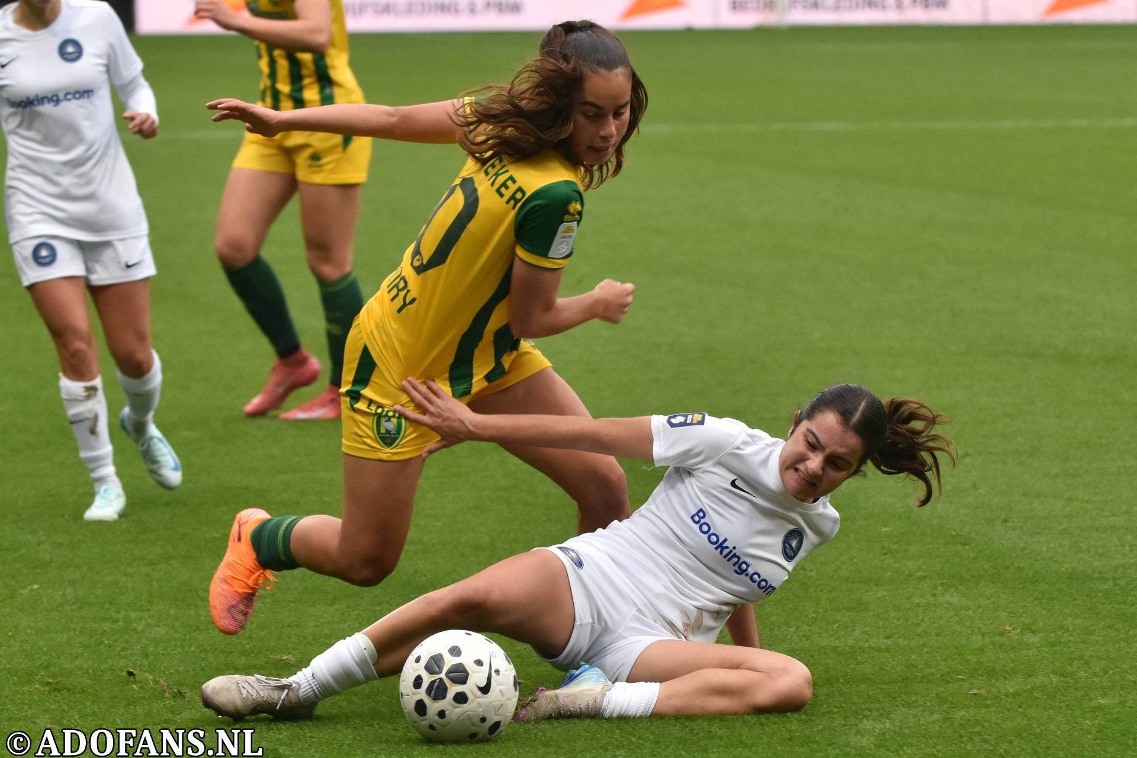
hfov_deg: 13.4
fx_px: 4832
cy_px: 379
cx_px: 568
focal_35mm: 153
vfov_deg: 9.0
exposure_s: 1/500
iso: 800
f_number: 3.5
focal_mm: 102
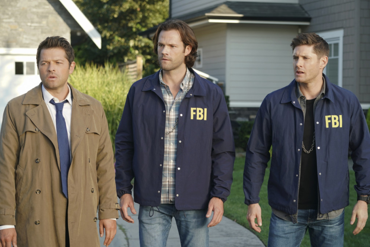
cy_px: 125
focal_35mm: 88
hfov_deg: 23.1
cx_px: 185
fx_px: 904
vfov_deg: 15.5
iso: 400
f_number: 5.6
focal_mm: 87
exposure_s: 1/320
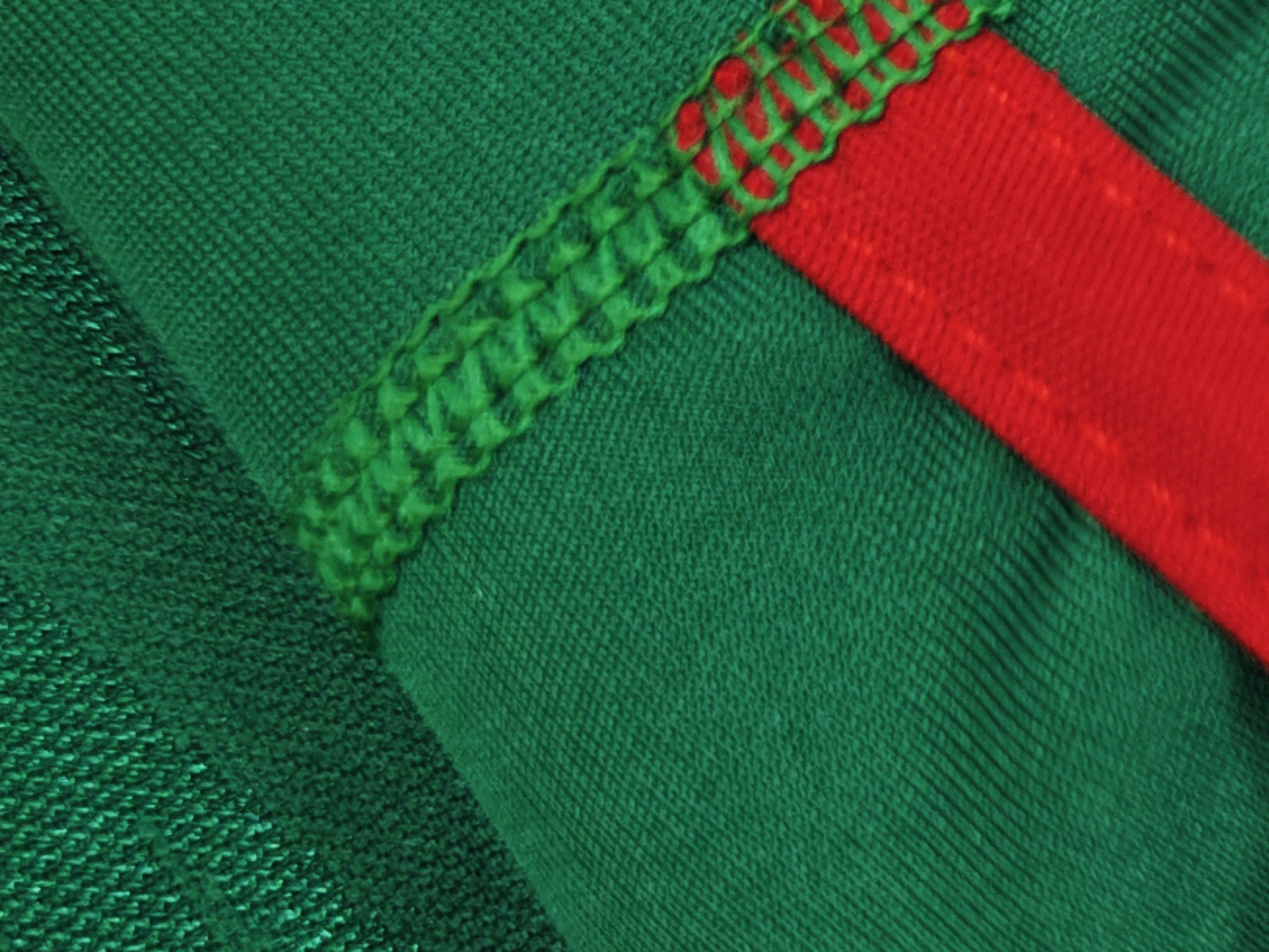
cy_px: 494
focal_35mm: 116
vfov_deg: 12.8
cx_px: 1932
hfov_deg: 15.6
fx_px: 4252
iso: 97
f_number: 1.75
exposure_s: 1/100
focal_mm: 8.67
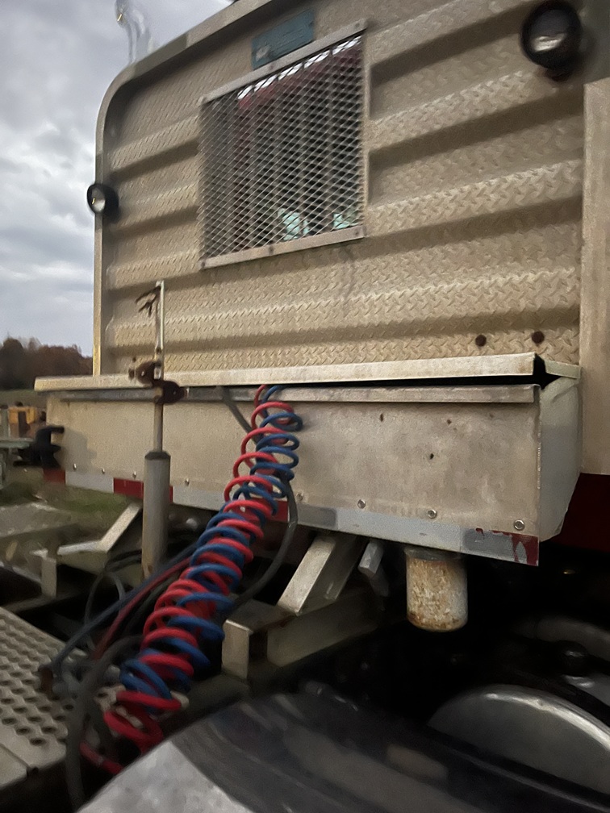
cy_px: 406
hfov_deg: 53.1
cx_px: 305
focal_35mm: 26
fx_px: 611
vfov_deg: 67.3
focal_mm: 5.1
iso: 1250
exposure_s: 1/9
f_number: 1.6
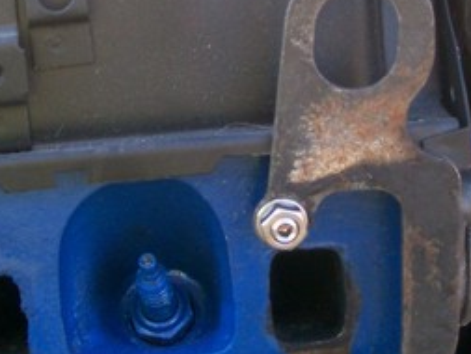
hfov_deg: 21.5
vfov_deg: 16.2
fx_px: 1239
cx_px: 255
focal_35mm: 91
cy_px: 106
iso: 80
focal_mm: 6
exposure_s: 1/64
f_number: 2.7
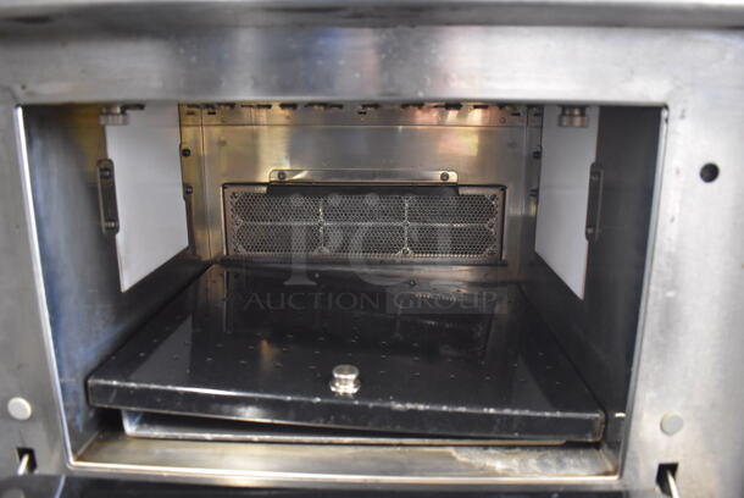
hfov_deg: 67.3
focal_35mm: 27
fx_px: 559
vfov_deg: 48.0
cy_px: 249
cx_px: 372
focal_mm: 18
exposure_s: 1/30
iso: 3200
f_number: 3.5
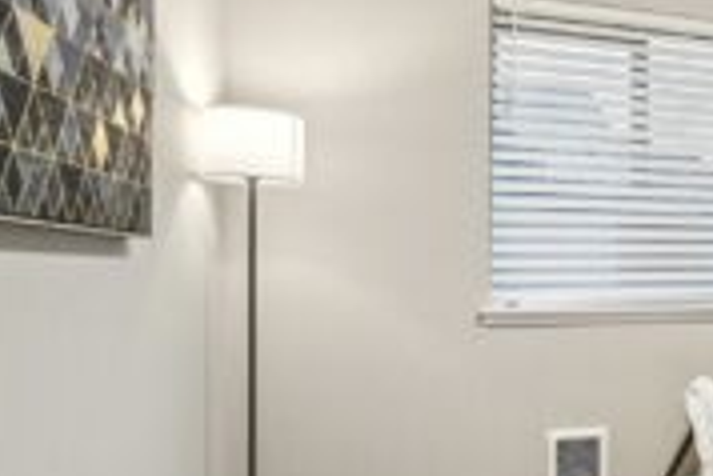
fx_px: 714
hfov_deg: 42.1
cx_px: 781
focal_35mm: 36
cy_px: 302
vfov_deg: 36.7
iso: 1600
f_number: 8
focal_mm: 16
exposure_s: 1/15
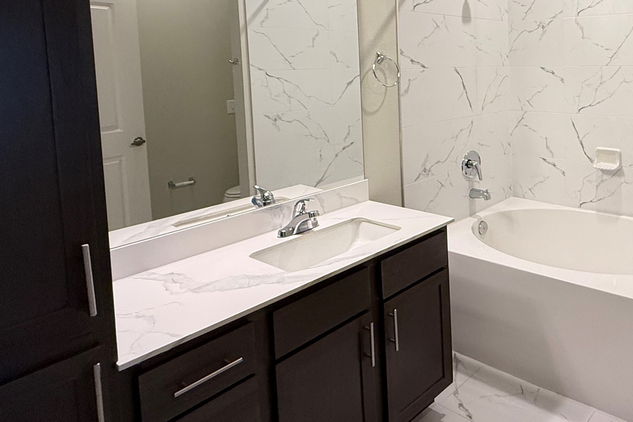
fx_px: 475
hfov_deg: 59.3
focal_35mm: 27
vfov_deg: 45.4
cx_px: 548
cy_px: 83
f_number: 2.2
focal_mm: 2.22
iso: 320
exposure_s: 1/120
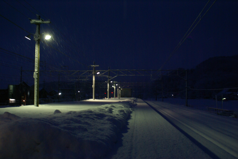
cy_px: 80
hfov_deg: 49.5
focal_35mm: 39
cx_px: 119
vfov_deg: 34.3
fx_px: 258
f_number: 4.5
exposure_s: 1/8
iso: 400
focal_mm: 26
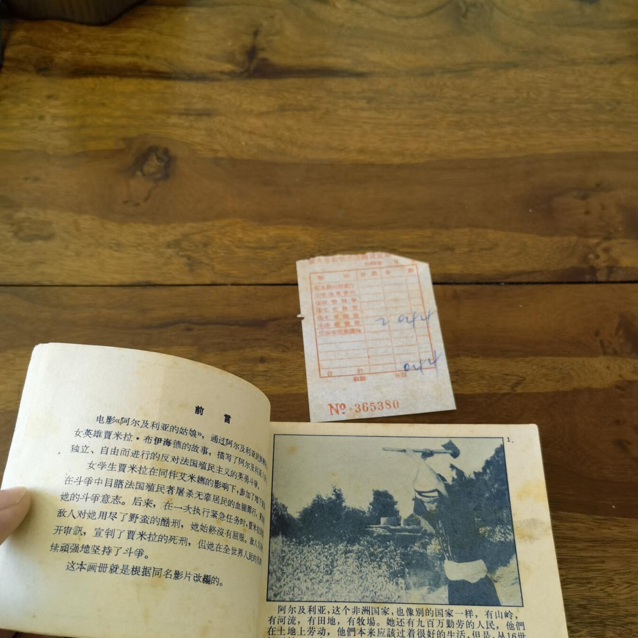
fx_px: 667
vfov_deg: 51.0
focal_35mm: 32
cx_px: 320
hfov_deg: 51.1
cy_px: 356
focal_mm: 6.67
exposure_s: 1/120
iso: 125
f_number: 1.9
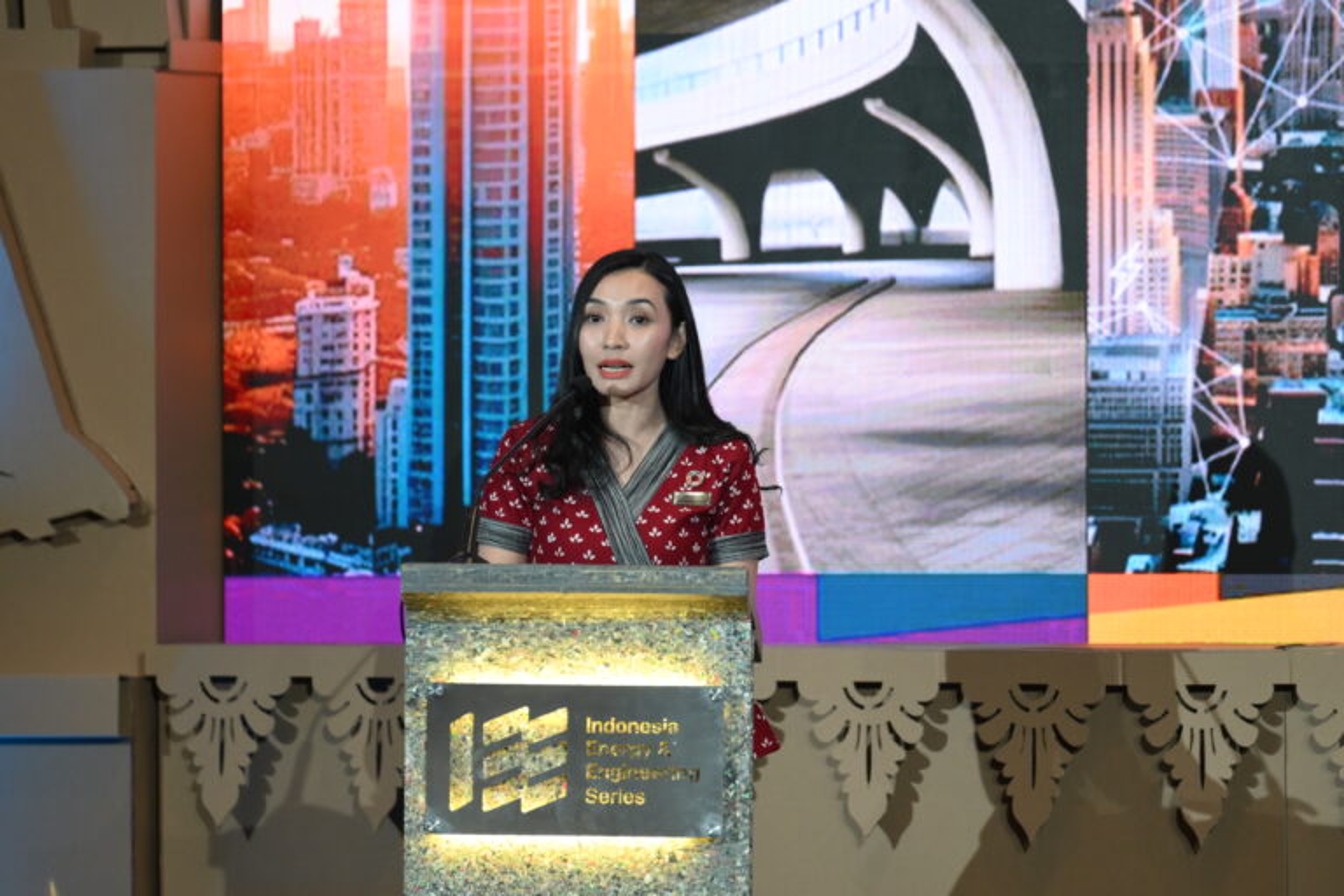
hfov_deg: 6.9
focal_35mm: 300
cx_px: 672
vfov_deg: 4.6
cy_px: 448
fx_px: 11199
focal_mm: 200
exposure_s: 1/160
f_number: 2.8
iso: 1250
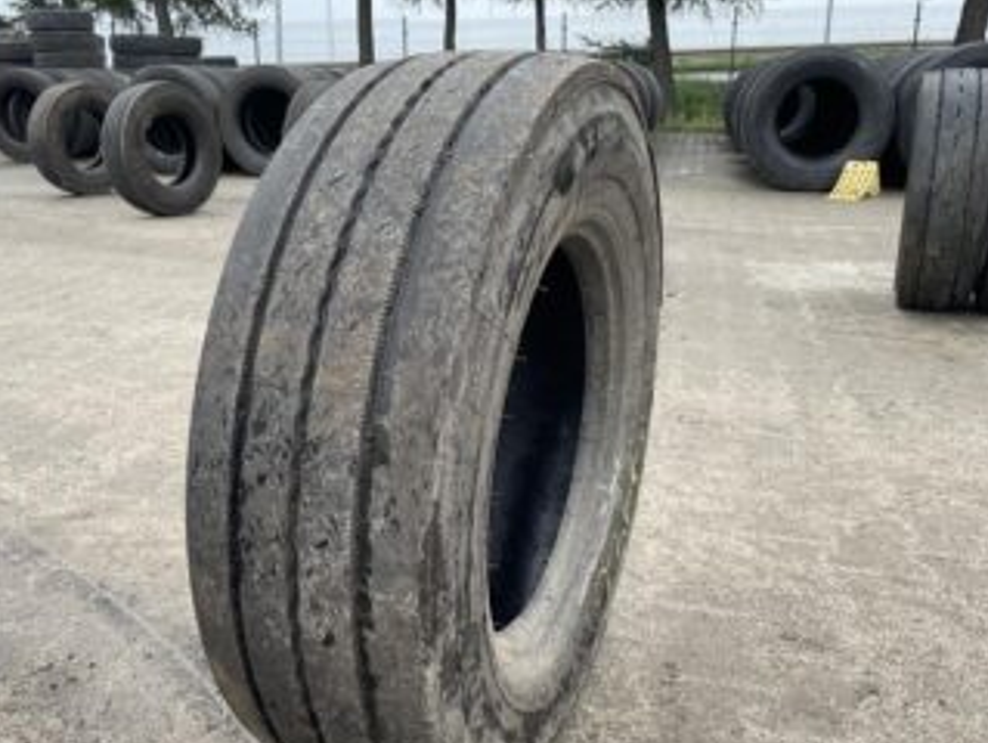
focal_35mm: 35
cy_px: 419
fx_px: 1000
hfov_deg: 52.4
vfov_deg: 40.7
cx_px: 431
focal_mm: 4.2
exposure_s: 1/622
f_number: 1.6
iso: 32
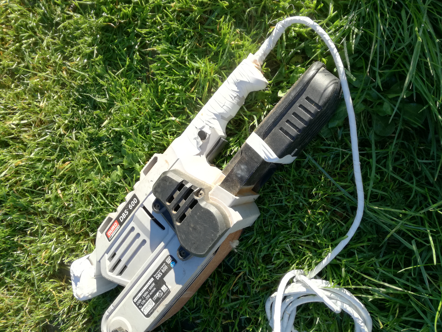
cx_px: 221
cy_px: 166
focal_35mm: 27
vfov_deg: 51.4
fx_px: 345
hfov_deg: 65.3
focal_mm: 3.79
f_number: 2
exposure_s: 1/442
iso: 50
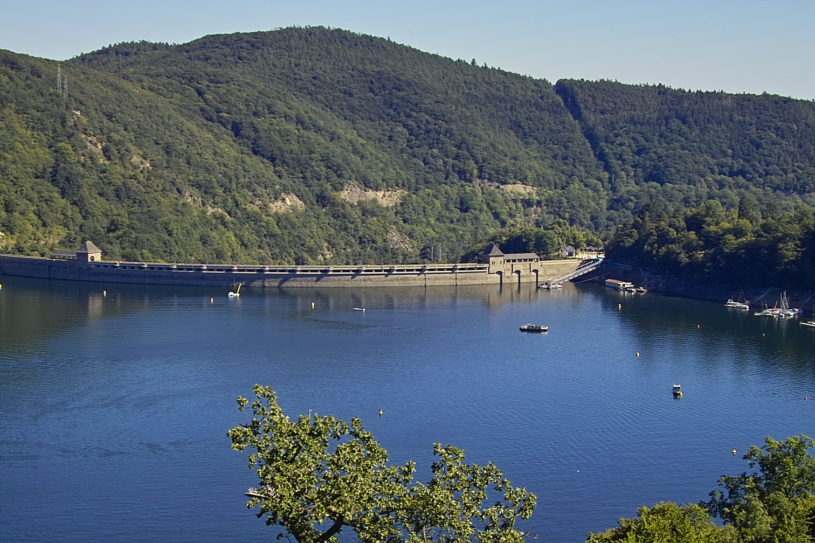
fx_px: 1539
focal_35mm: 68
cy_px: 272
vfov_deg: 20.0
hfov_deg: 29.7
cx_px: 408
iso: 100
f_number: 6.7
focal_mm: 40
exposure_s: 1/180
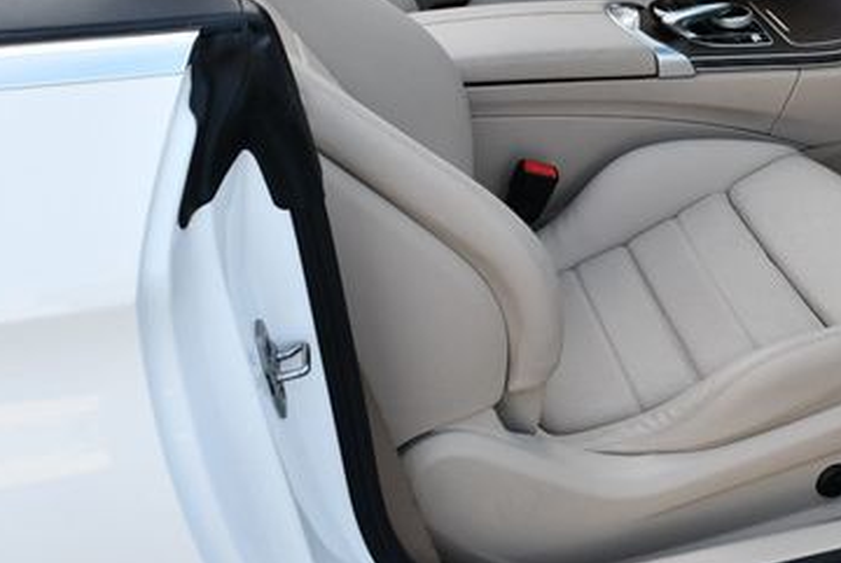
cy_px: 77
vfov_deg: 20.9
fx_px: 1497
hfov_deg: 30.9
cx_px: 621
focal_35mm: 64
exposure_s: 1/250
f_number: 5.6
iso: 250
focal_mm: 18
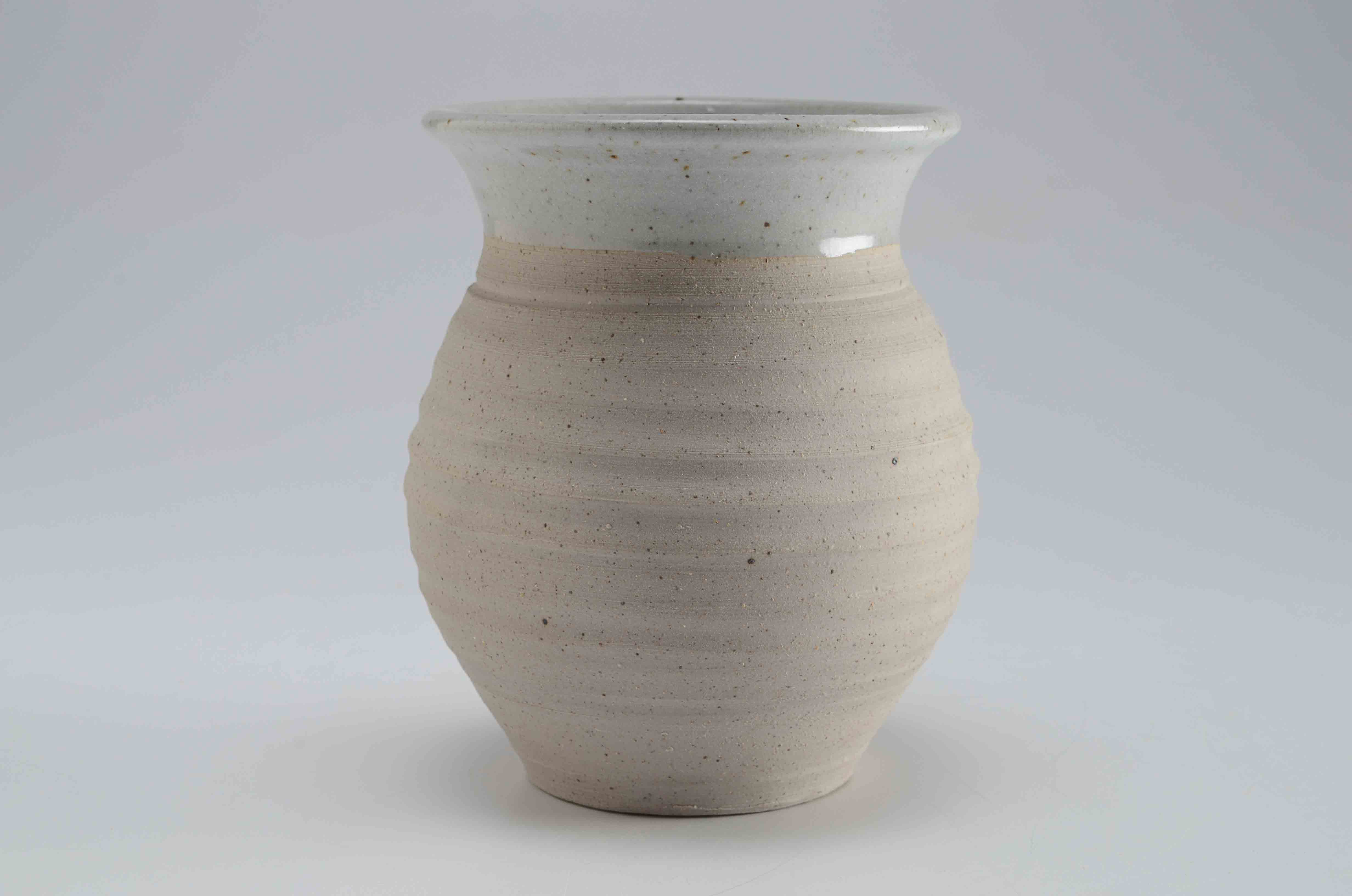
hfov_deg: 27.0
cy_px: 448
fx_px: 2811
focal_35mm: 75
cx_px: 676
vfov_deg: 18.1
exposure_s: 1/80
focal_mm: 50
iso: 100
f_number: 13
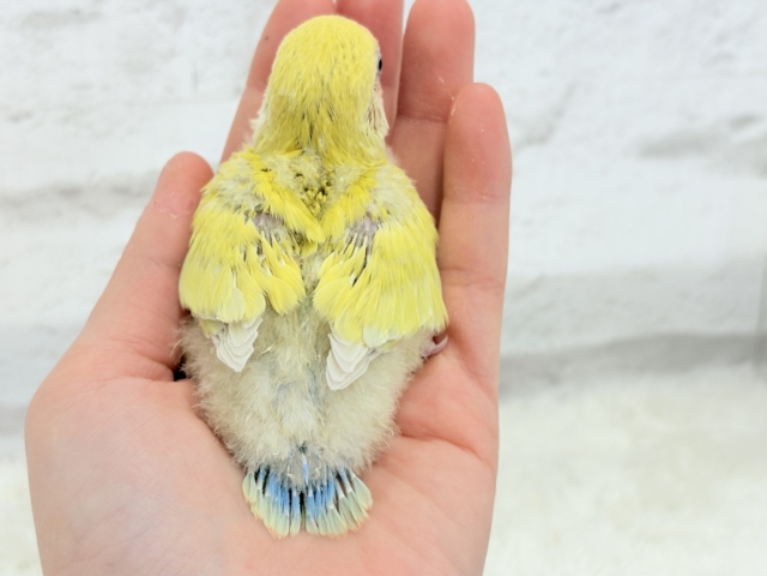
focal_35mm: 52
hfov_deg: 36.8
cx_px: 384
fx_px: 1152
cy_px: 288
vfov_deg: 28.0
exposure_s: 1/50
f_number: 1.6
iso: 40
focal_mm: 5.96
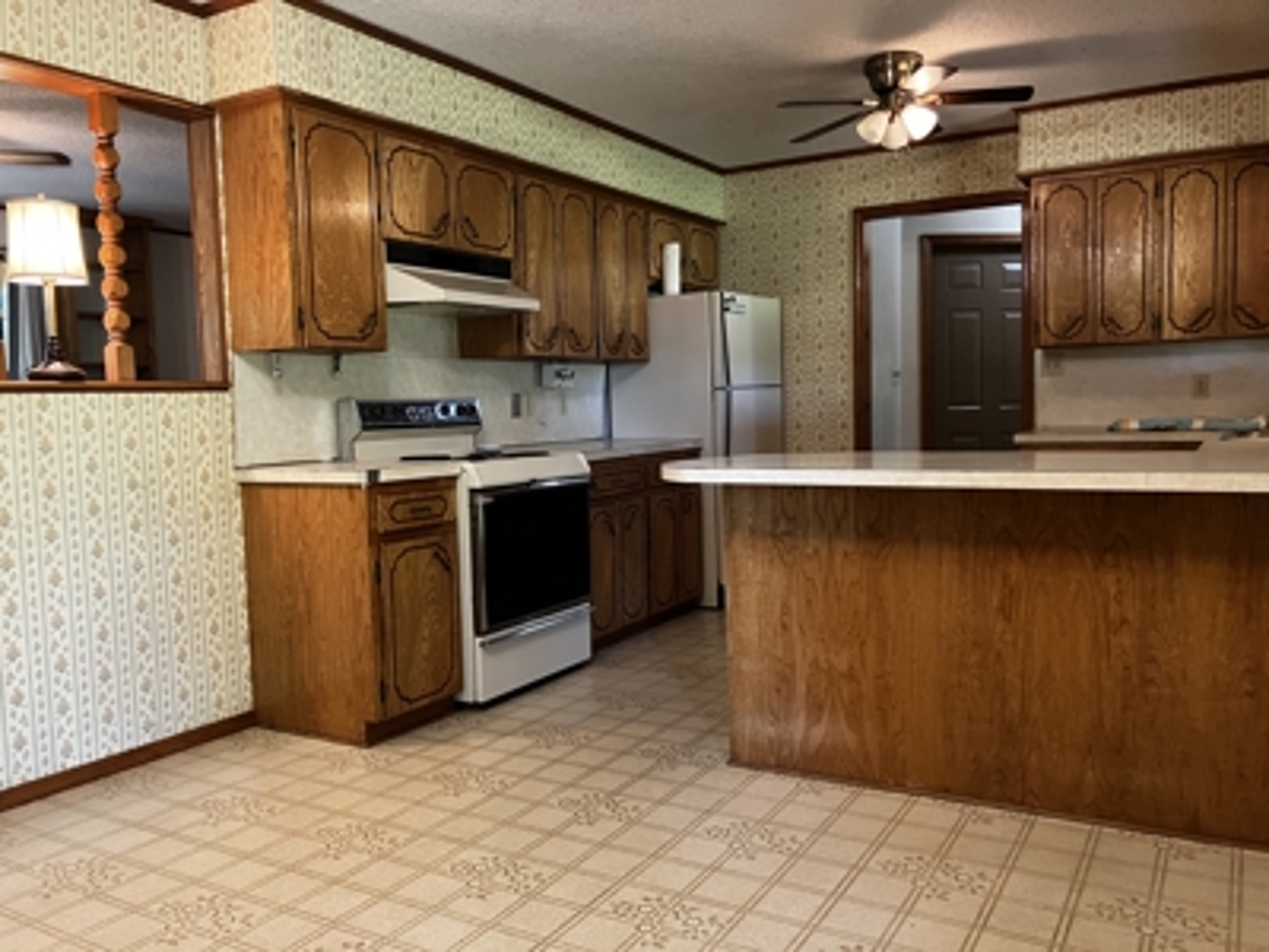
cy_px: 476
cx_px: 634
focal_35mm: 28
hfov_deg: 63.4
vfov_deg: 49.7
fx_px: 1026
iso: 320
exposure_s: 1/40
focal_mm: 3.99
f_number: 1.8
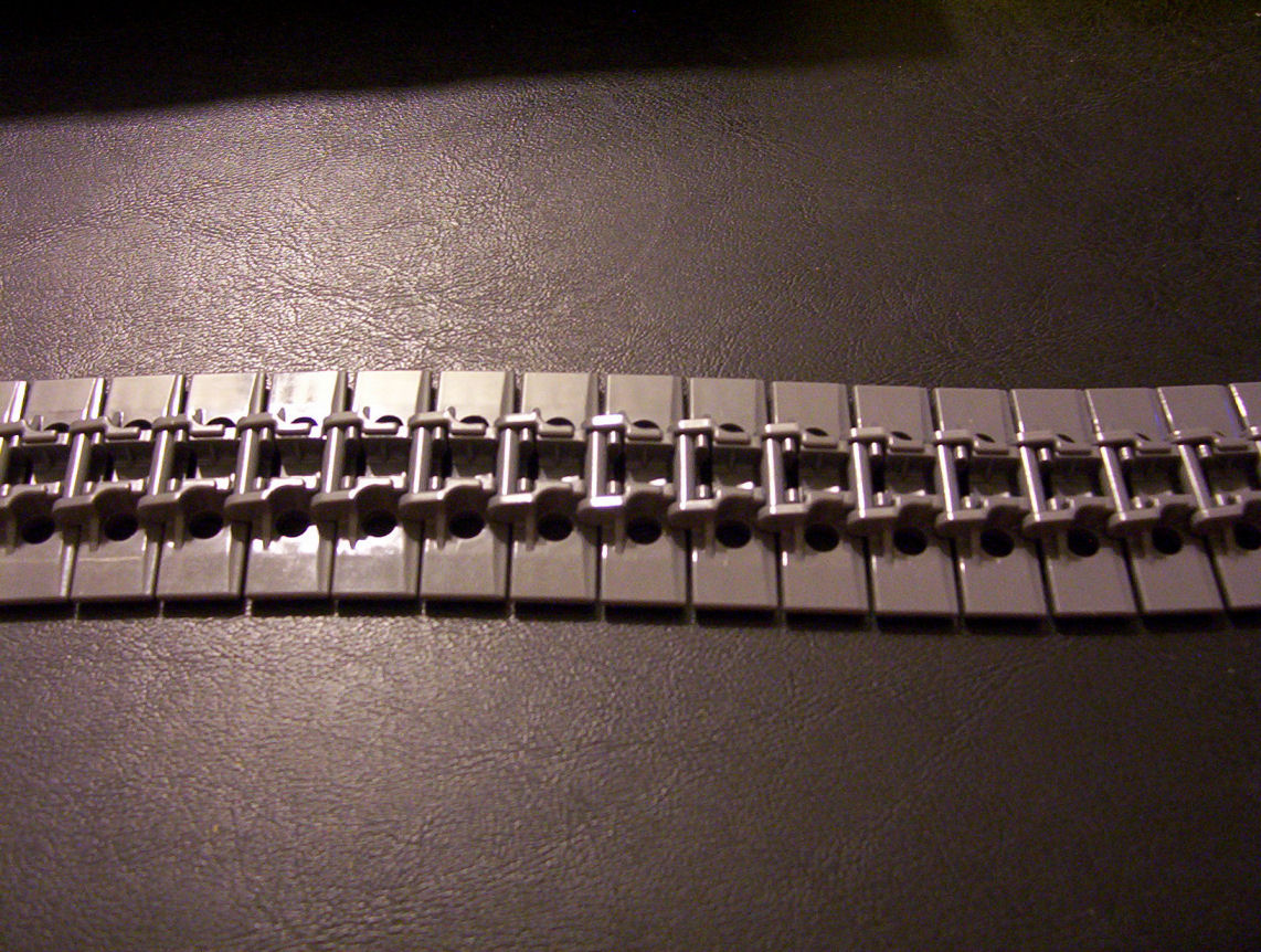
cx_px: 630
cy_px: 476
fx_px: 1570
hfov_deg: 43.8
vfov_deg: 33.7
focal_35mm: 43
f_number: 2.73
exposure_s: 1/10.4
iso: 200
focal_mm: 5.77
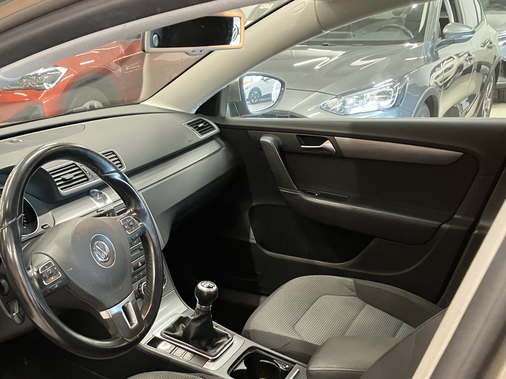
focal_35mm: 43
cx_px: 131
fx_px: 628
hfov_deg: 42.6
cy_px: 285
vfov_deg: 32.9
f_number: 1.8
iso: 400
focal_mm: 3.99
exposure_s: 1/40
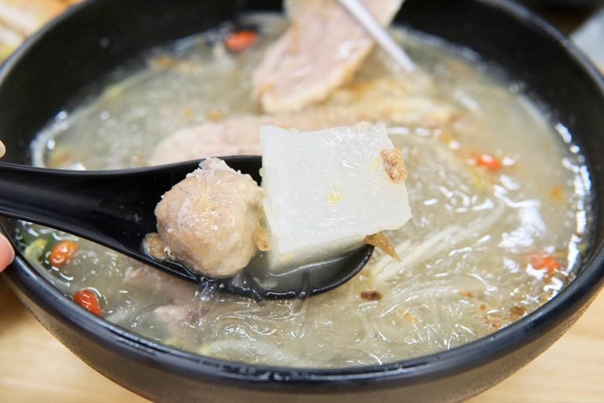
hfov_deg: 43.6
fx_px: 755
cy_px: 202
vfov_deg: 29.9
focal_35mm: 45
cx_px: 302
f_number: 4
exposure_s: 1/60
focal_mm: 30
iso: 800
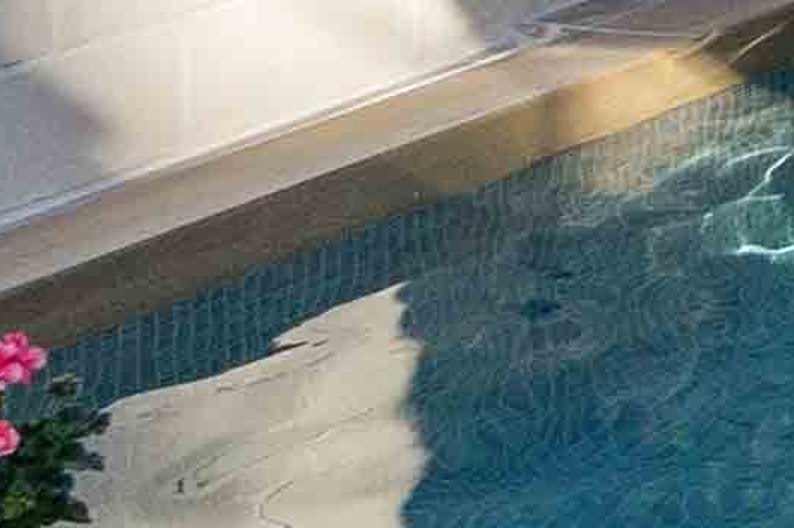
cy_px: -828
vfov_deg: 9.0
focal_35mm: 134
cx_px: 2646
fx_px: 2953
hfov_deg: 9.8
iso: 320
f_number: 8
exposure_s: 1/800
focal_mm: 12
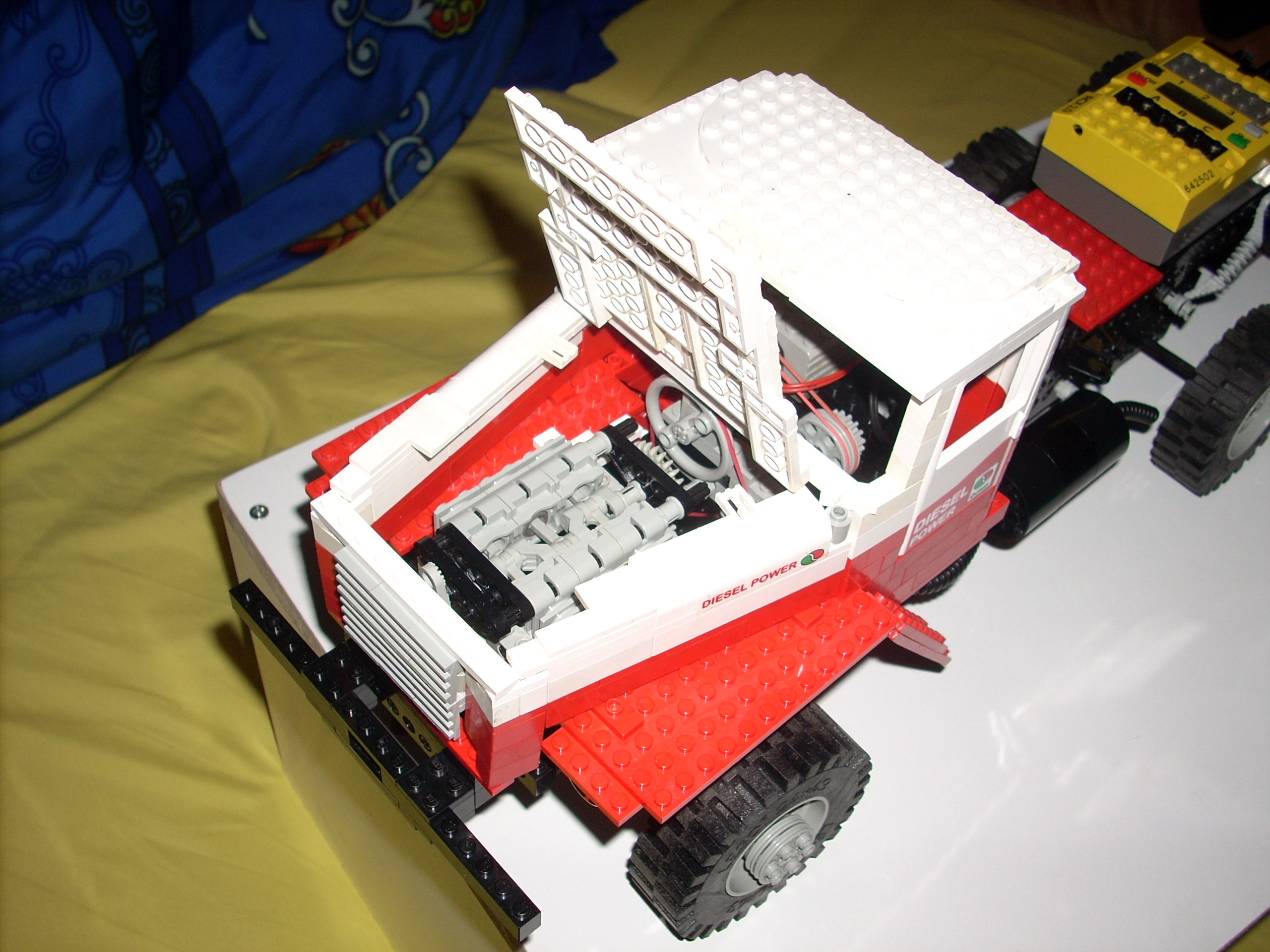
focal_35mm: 37
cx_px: 635
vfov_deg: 38.7
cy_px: 476
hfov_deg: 50.1
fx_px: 1357
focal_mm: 6.2
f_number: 2.8
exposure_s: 1/60
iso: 64
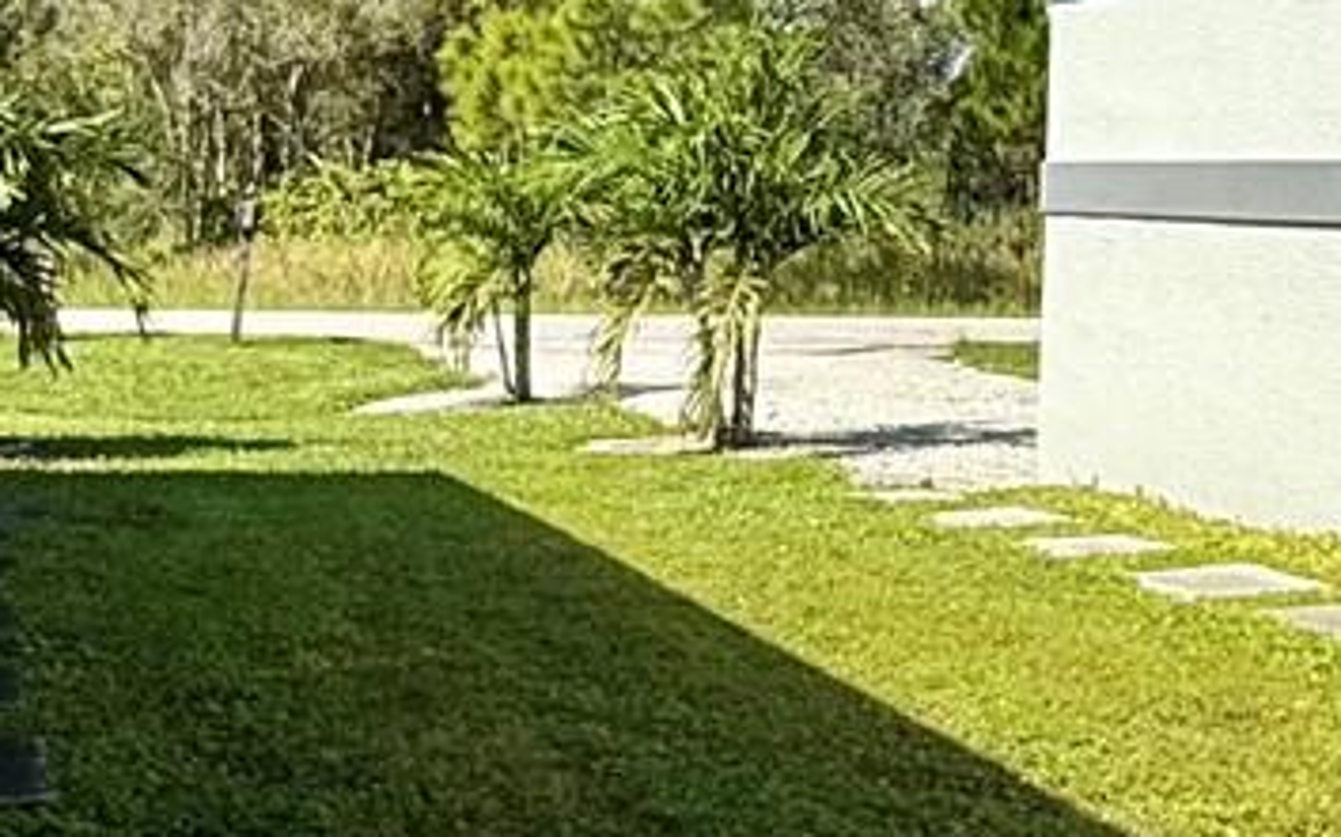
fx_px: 2448
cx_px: 955
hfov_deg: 30.3
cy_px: 273
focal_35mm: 67
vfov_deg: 19.3
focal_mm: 2.22
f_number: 2.2
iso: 50
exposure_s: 1/2976
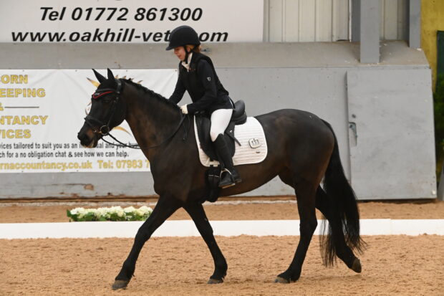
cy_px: 148
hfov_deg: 8.6
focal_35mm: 240
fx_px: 2959
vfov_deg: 5.7
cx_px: 222
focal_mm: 240
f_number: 7.1
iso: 12800
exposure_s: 1/500
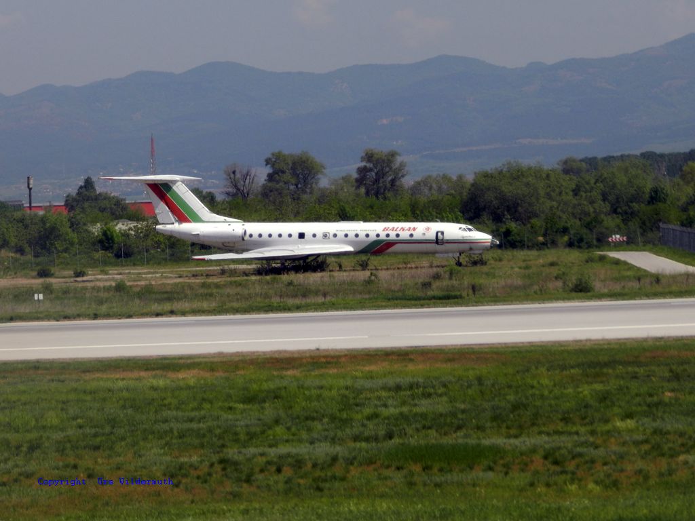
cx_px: 348
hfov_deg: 8.3
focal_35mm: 239
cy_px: 260
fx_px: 4799
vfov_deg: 6.2
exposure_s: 1/500
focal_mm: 42.4
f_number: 5.1
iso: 160
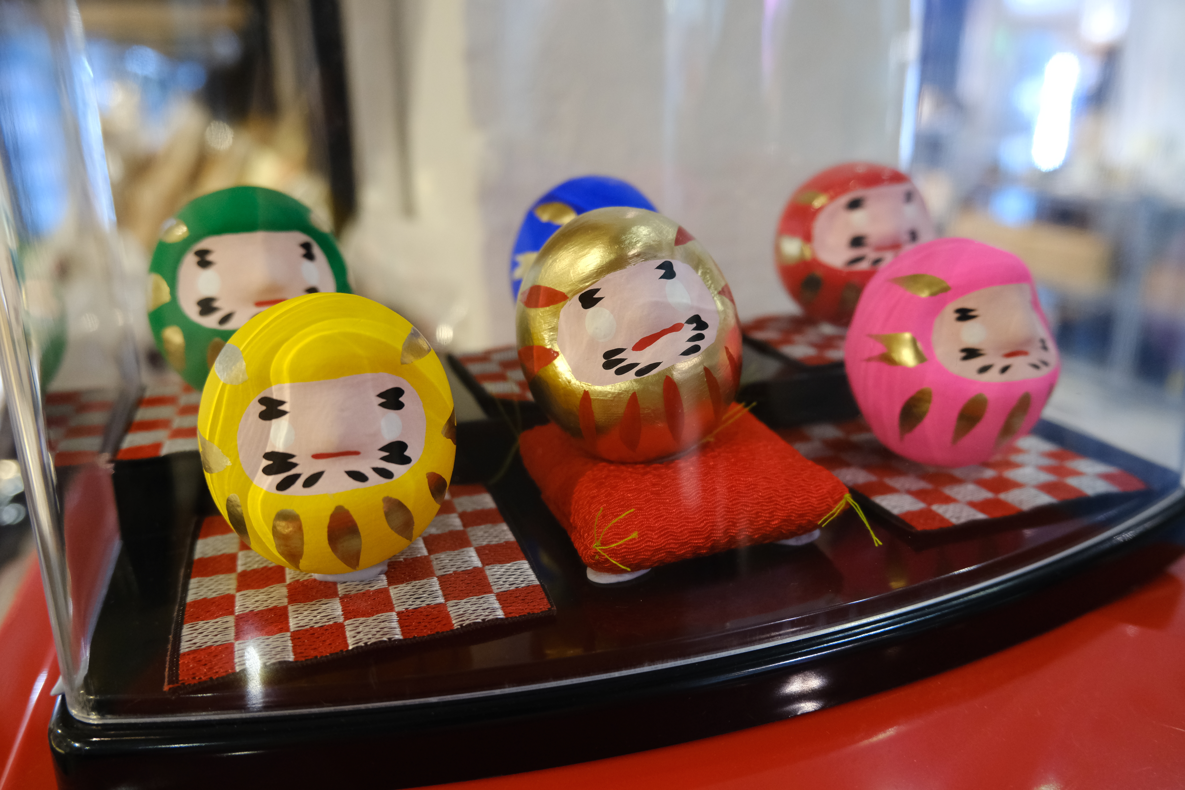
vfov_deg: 46.4
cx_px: 592
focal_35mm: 28
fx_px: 922
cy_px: 395
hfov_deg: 65.5
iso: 2000
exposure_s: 1/110
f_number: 4
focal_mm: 18.6
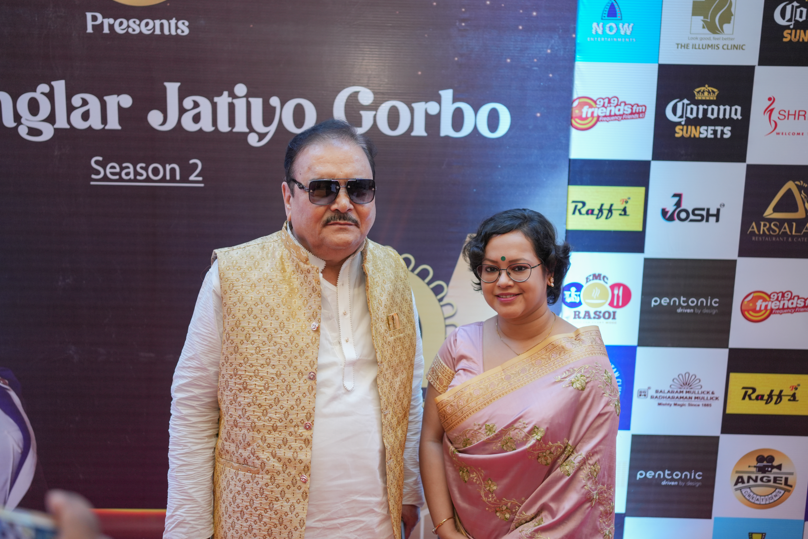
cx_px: 395
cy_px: 275
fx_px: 808
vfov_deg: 36.9
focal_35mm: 36
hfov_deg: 53.1
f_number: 2.5
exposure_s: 1/200
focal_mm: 35
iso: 800
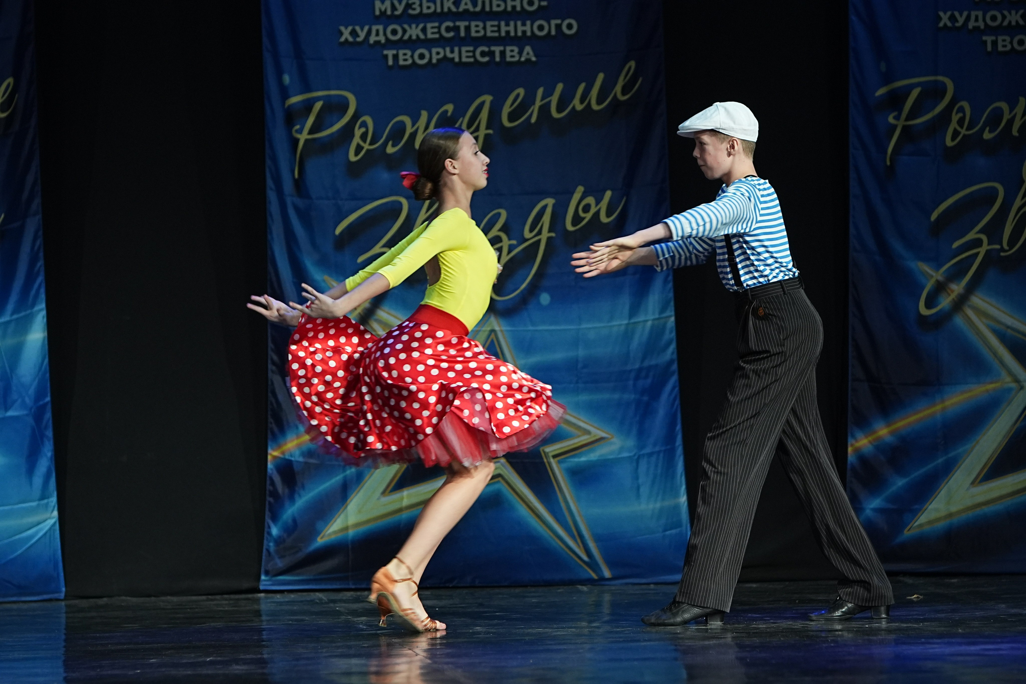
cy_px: 342
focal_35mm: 222
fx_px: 6327
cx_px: 513
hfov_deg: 9.3
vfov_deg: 6.2
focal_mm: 148
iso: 1600
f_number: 2.8
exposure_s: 1/320
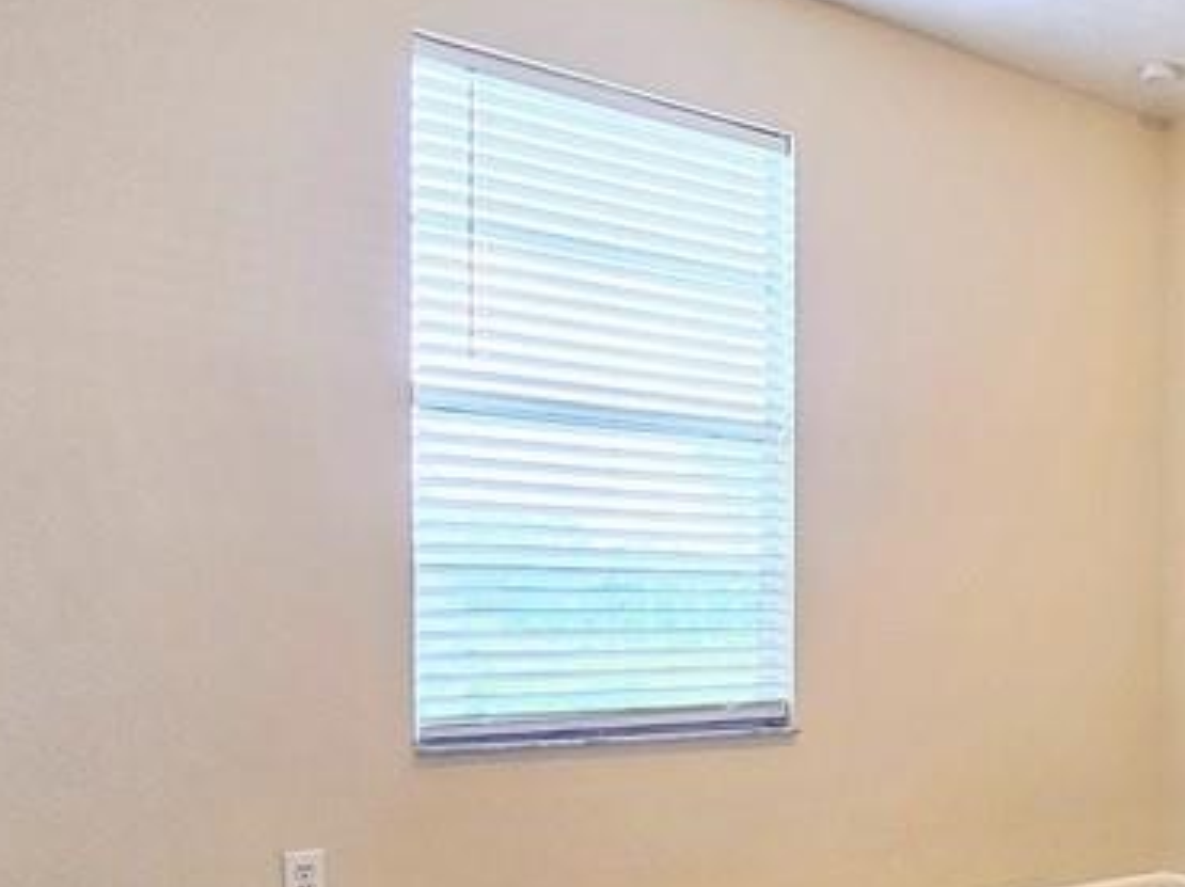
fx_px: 1232
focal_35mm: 36
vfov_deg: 39.1
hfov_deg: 44.9
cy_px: 592
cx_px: 1137
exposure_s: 1/60
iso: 160
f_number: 2.2
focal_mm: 2.2
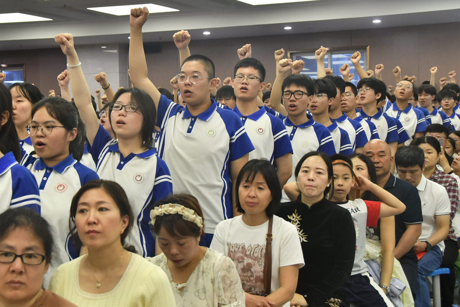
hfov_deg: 26.9
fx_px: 958
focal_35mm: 75
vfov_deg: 18.2
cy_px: 160
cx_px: 160
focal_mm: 38
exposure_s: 1/125
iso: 1250
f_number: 5.6
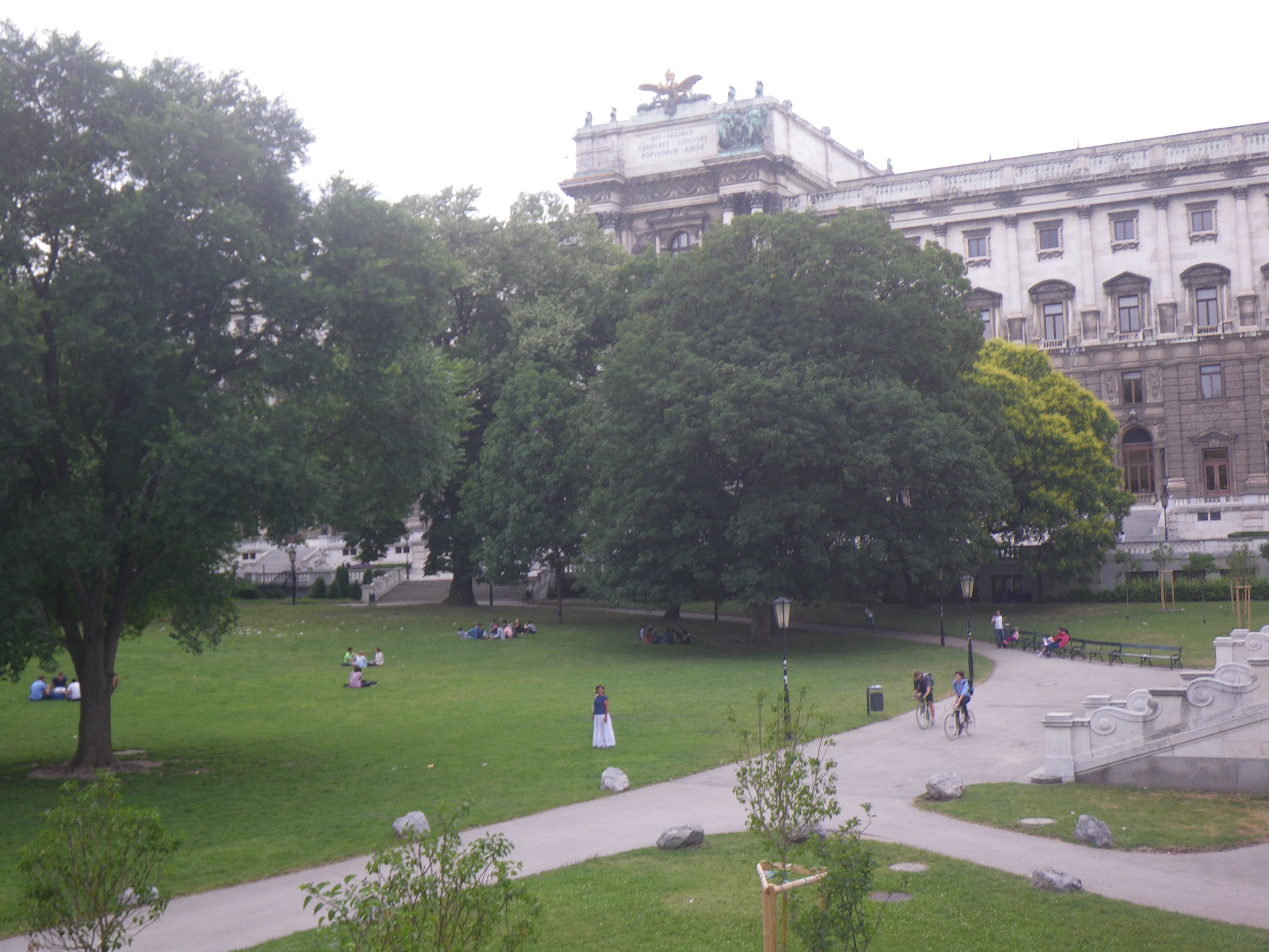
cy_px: 476
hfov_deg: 44.8
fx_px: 1540
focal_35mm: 42
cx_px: 634
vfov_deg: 34.3
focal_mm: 7.5
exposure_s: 1/60
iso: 50
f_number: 4.2
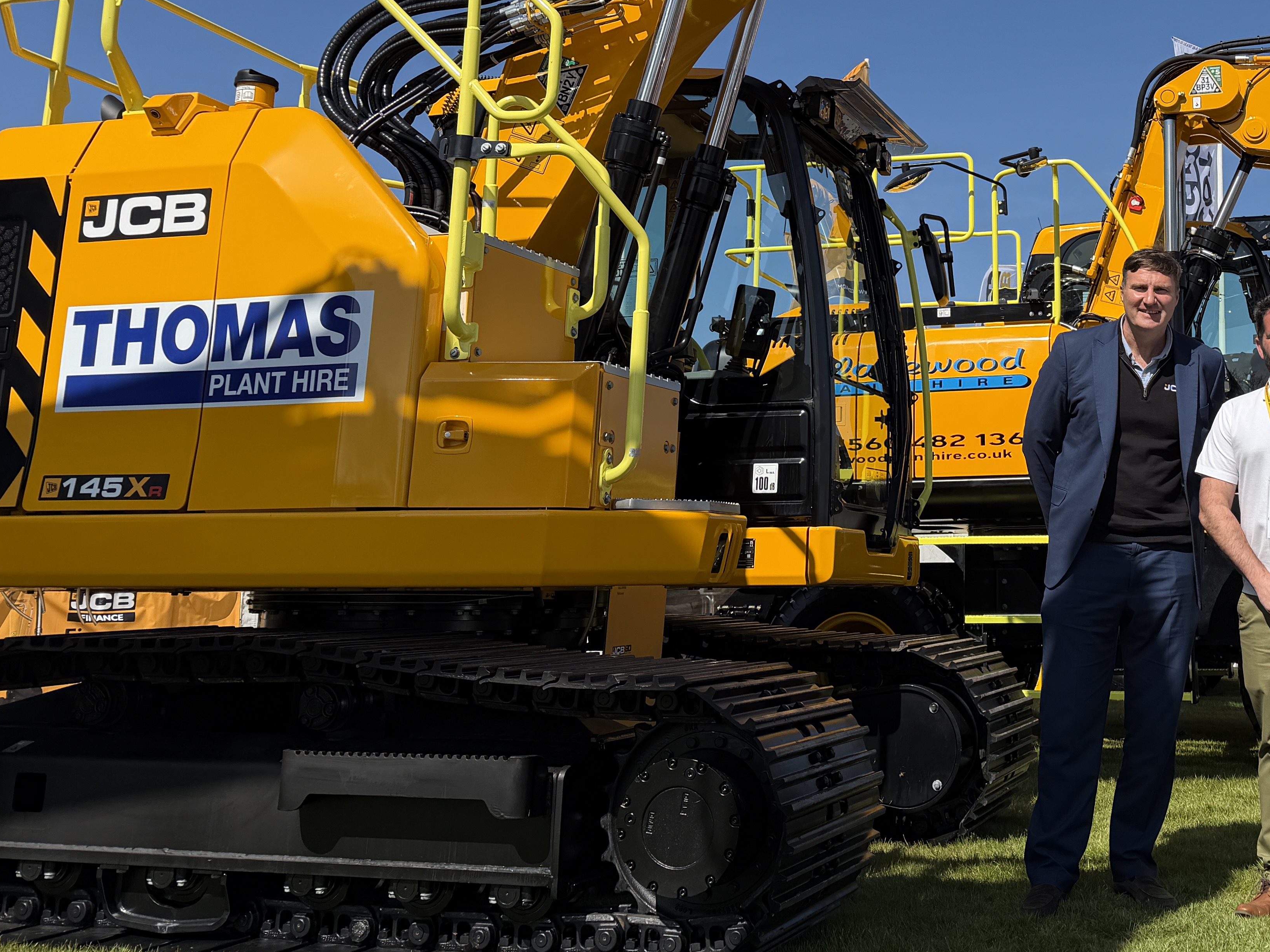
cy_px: 259
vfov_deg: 33.8
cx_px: 989
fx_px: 1541
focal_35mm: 42
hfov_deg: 43.0
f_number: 1.78
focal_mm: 6.76
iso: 80
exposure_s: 1/5714
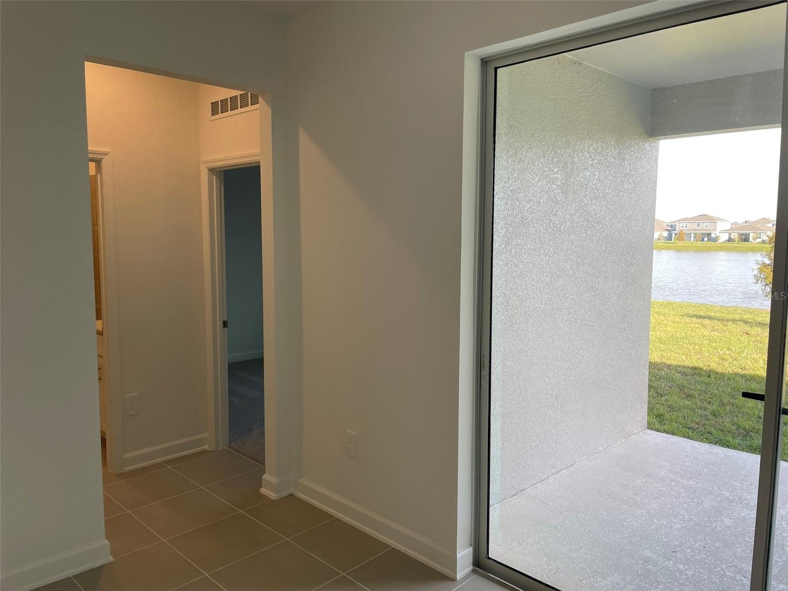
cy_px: 296
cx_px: 394
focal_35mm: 26
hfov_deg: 67.3
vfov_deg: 53.1
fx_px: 592
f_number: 1.6
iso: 32
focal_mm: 4.2
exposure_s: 1/120
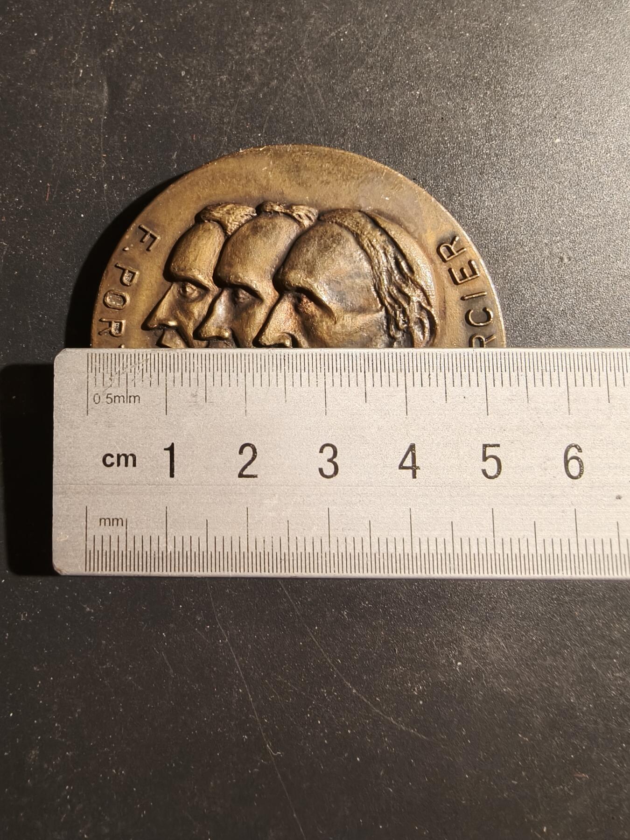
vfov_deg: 73.9
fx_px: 558
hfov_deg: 58.9
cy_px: 420
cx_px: 315
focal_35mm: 23
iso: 200
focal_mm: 2.32
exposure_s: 1/50
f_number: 2
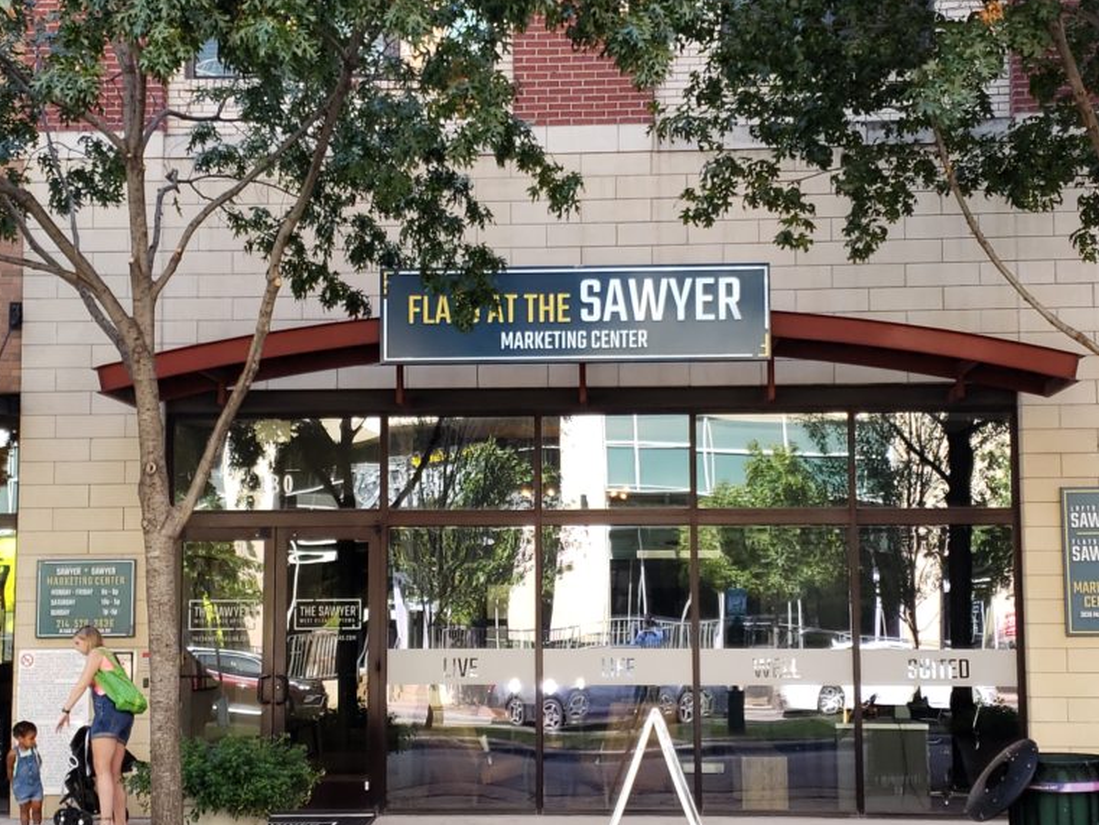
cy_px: 449
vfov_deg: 40.7
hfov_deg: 52.5
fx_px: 1111
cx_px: 498
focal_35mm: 35
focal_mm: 4.3
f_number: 1.5
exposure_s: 1/240
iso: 50
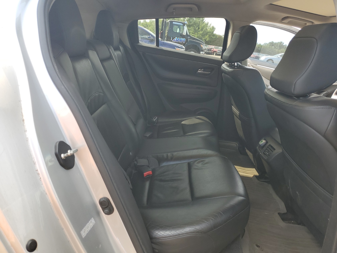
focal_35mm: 26
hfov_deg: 67.3
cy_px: 126
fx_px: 253
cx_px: 168
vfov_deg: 53.1
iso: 50
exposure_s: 1/294
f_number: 1.5
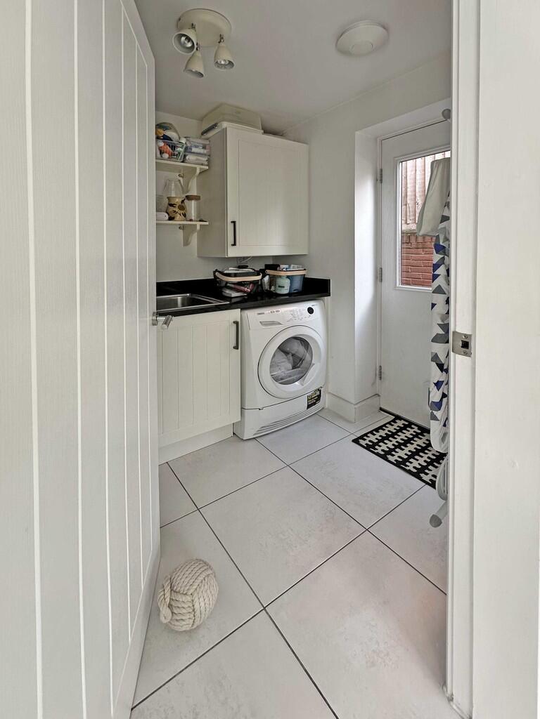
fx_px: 291
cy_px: 360
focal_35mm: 14
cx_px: 270
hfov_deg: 85.7
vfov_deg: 102.1
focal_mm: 2.22
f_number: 2.2
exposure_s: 1/99
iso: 100
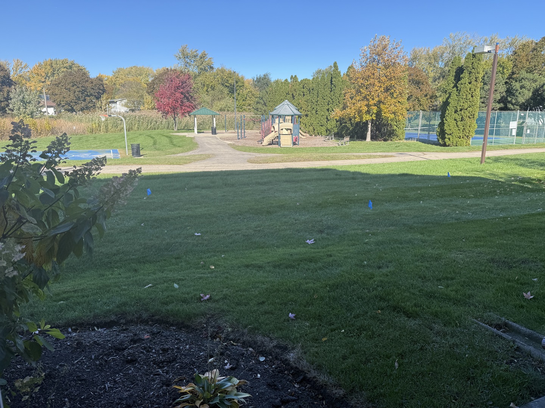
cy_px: 204
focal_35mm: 24
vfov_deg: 56.8
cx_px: 272
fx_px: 378
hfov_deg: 71.6
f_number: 1.78
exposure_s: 1/1585
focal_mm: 6.76
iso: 80
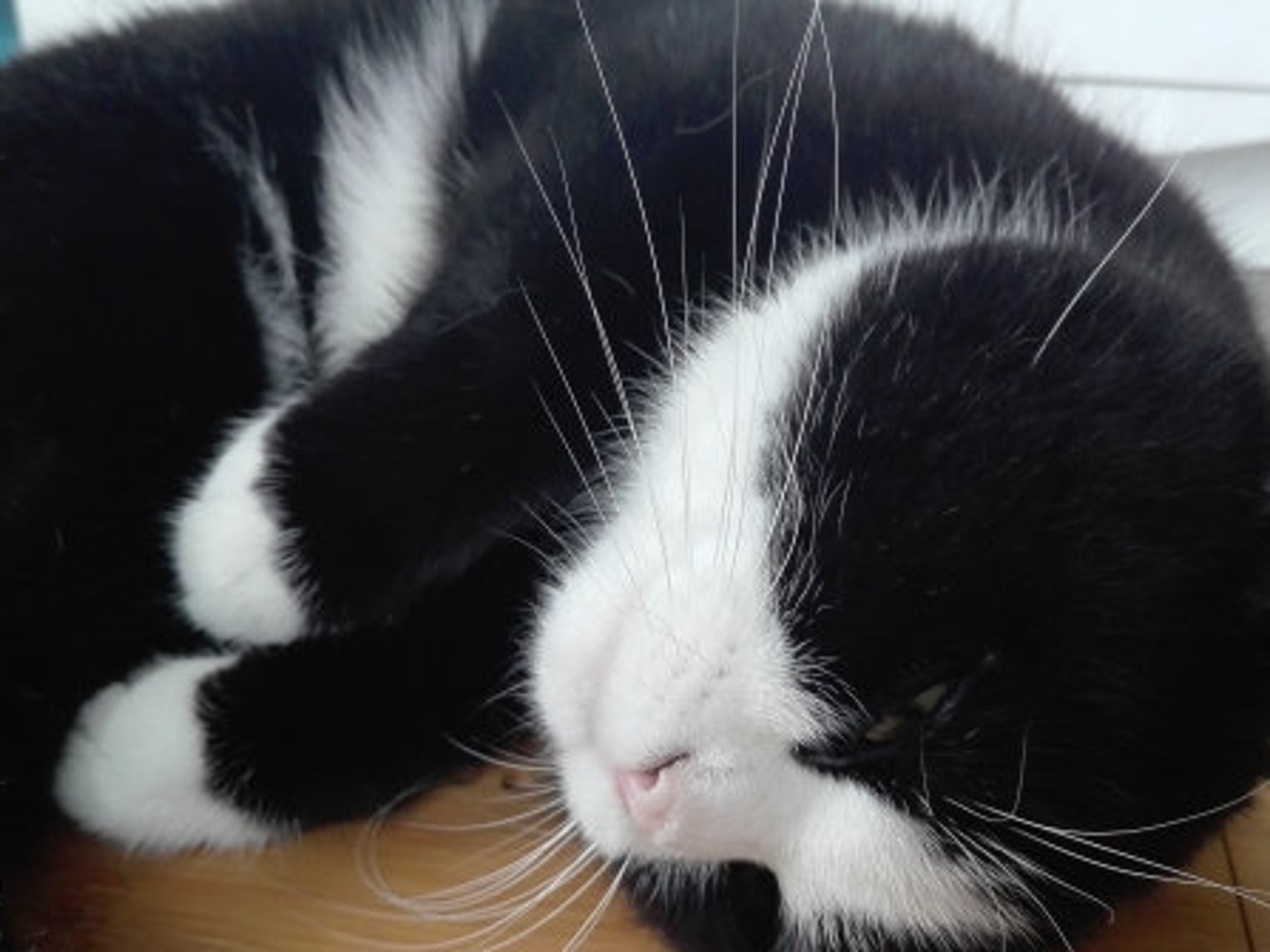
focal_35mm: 37
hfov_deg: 50.1
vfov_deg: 38.4
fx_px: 1357
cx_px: 671
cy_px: 584
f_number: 2
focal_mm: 3.79
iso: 390
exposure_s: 1/30
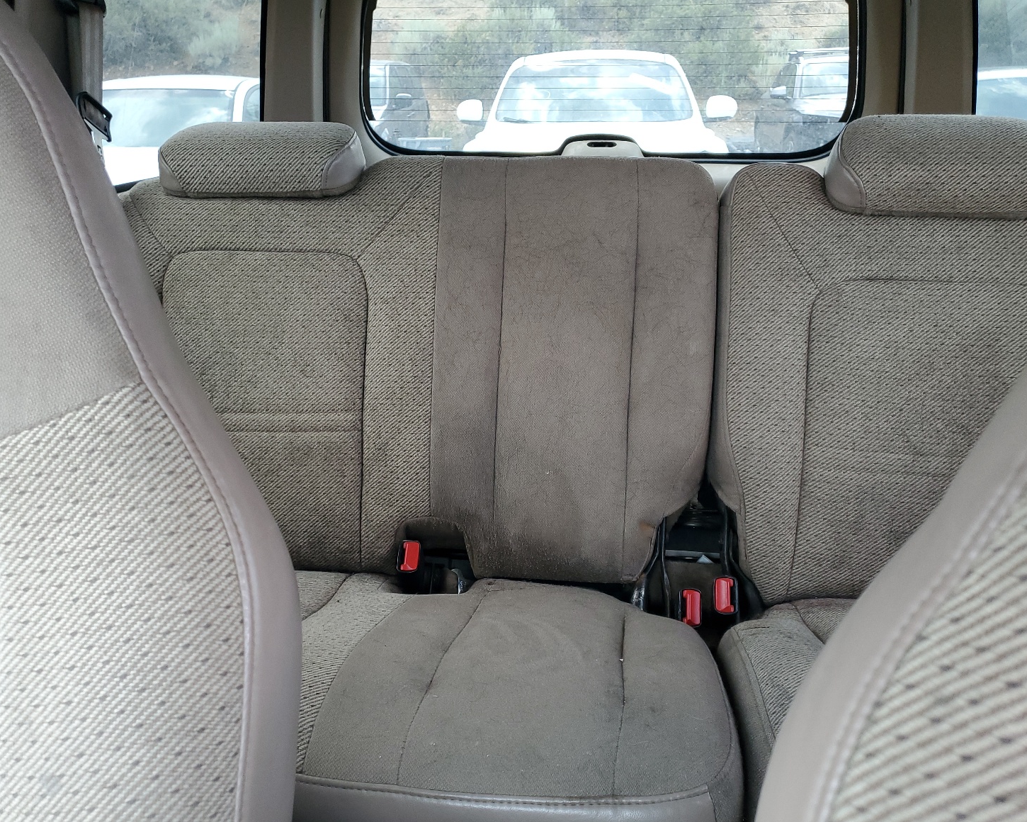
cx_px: 508
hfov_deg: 62.2
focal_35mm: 28
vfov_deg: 51.5
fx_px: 851
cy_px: 424
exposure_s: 1/120
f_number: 1.5
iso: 89
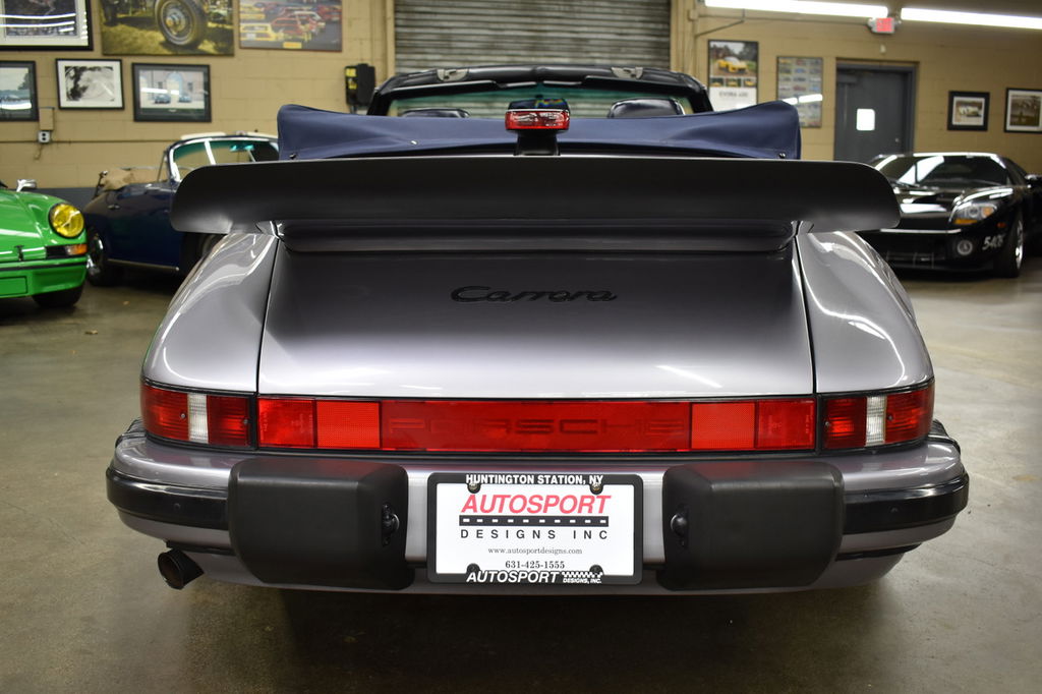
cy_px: 347
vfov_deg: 36.8
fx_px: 1042
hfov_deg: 53.1
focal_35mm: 36
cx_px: 521
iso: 560
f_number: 3.8
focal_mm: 24
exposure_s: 1/40
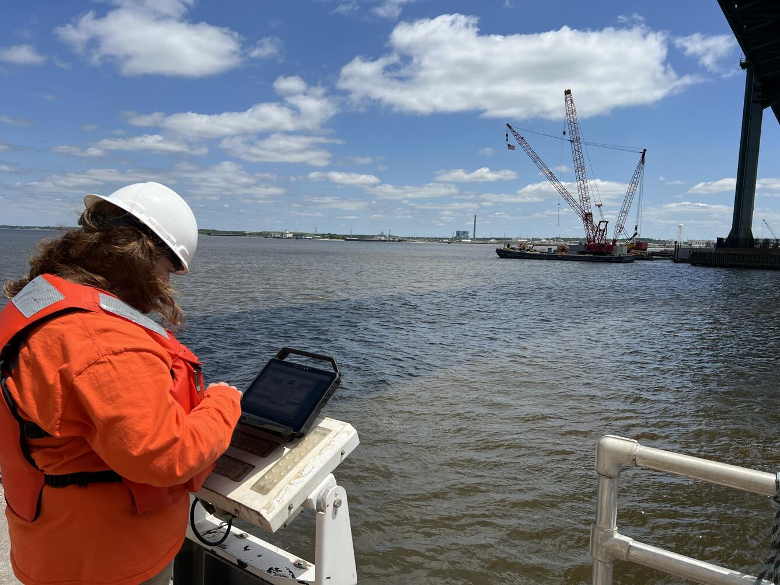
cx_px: 390
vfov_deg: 53.1
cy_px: 292
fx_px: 586
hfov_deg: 67.3
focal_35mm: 26
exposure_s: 1/6579
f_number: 1.5
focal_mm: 5.7
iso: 50
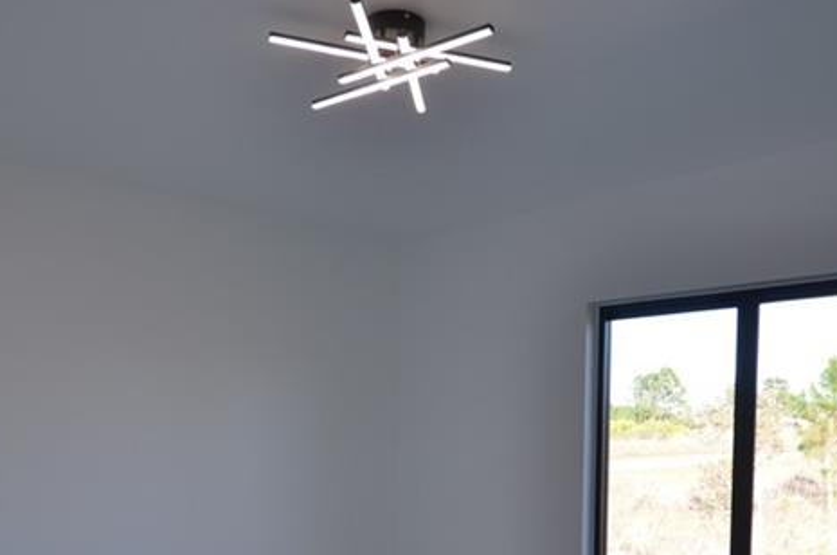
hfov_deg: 57.2
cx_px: 373
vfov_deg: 38.1
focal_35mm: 33
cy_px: 459
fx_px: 766
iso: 280
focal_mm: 10
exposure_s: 1/125
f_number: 5.6
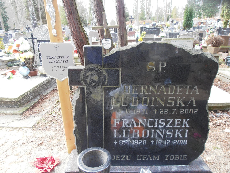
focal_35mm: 24
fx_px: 159
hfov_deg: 71.6
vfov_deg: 56.8
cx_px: 115
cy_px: 86
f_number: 3
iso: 80
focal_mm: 4.2
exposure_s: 1/30
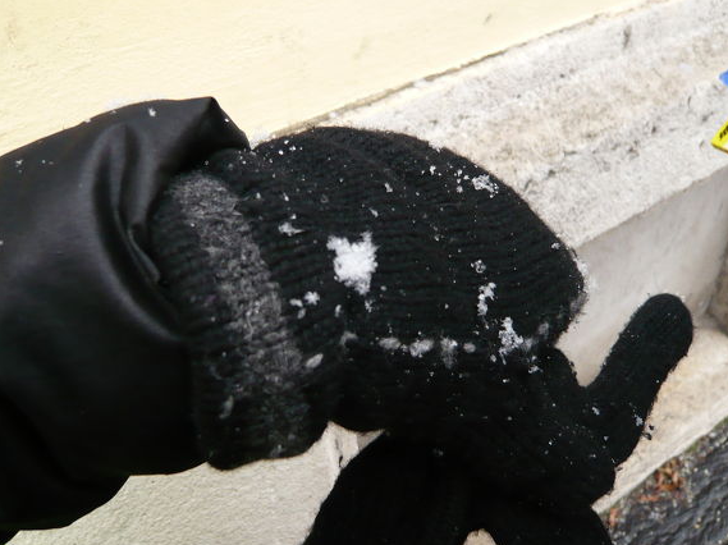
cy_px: 267
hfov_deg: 56.8
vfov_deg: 44.1
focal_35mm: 32
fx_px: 673
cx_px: 351
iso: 200
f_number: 2.8
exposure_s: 1/25
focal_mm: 4.6
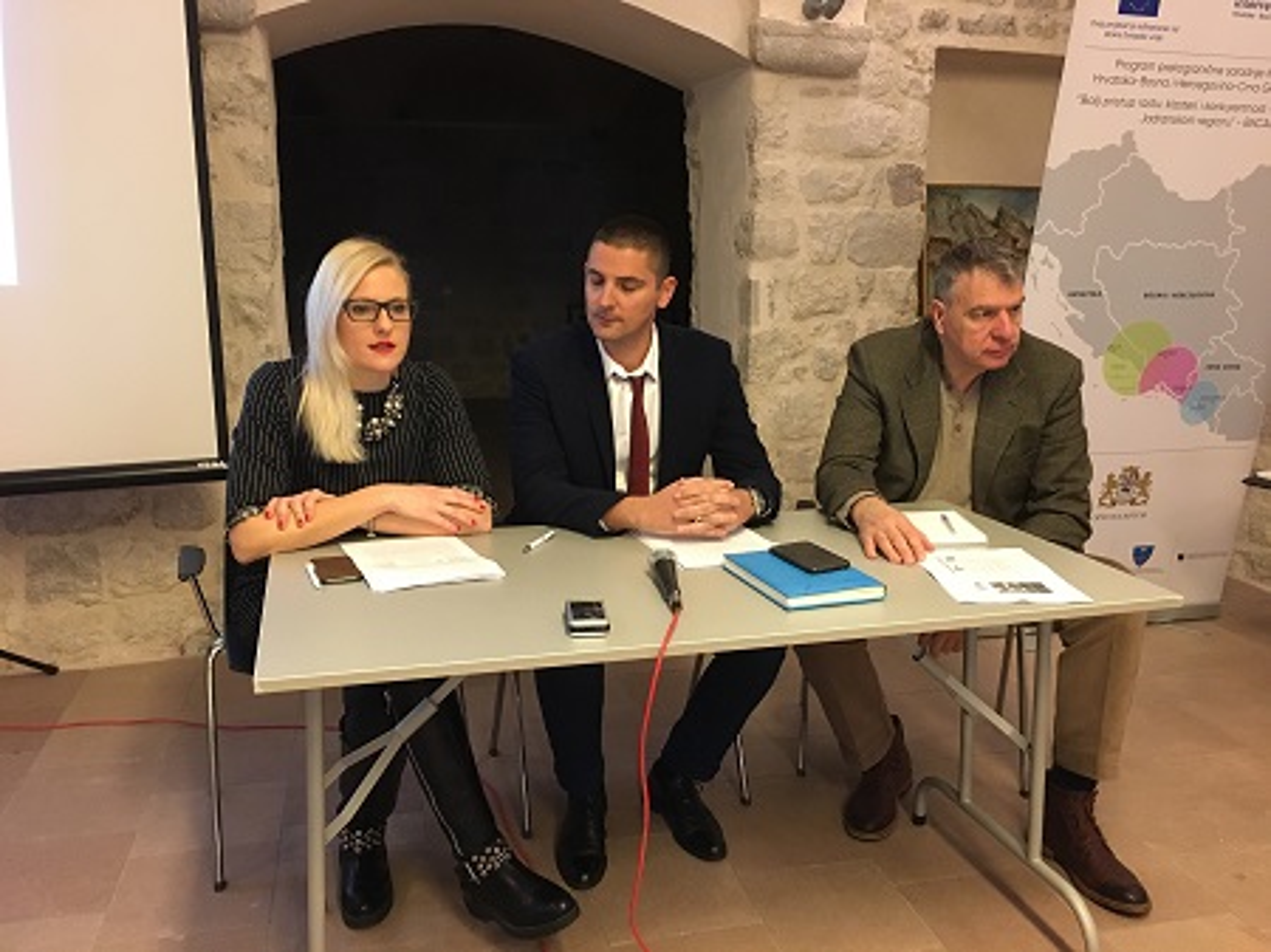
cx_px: 636
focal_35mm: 29
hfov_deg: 61.7
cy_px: 476
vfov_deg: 48.2
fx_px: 1064
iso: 200
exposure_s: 1/25
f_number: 2.2
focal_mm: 4.15
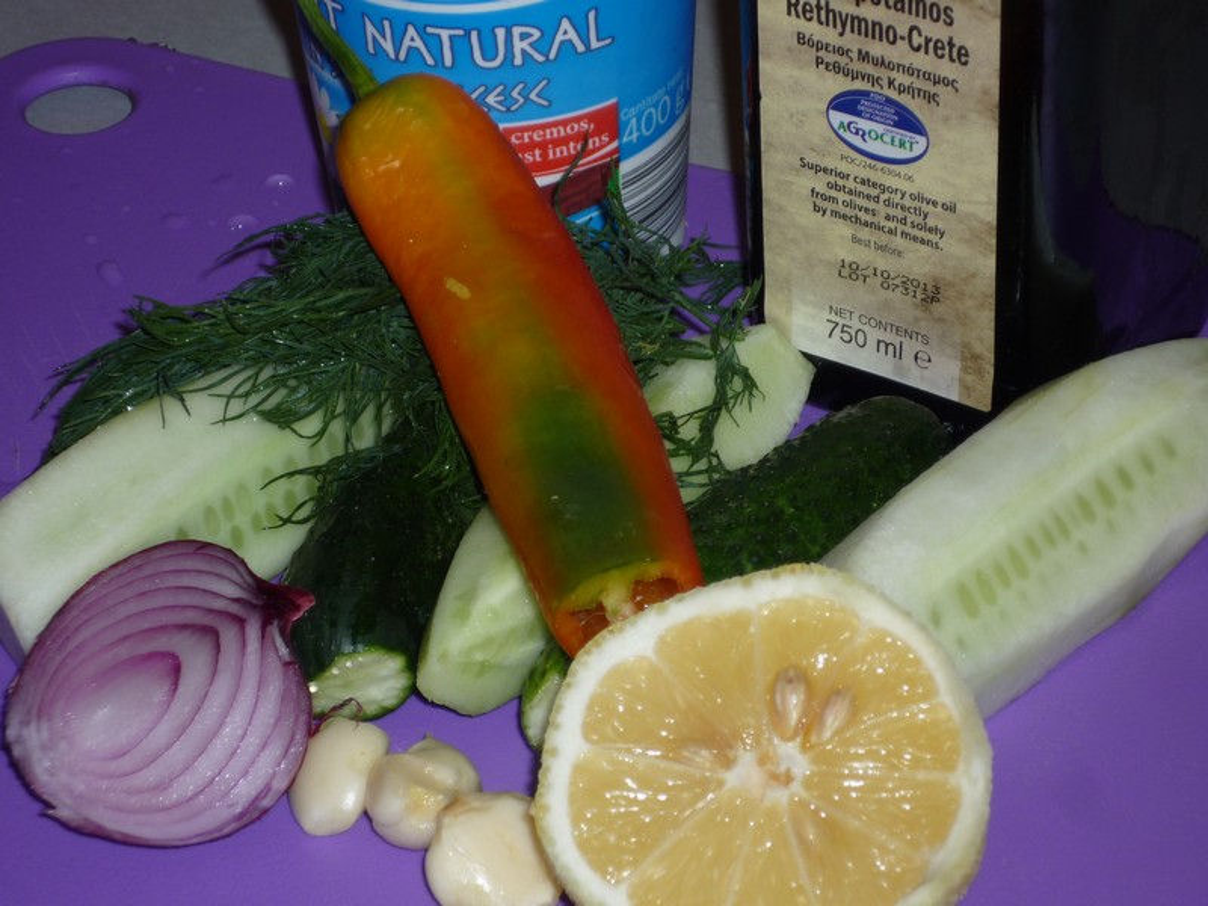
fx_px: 4188
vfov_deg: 12.3
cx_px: 604
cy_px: 453
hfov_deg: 16.4
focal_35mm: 120
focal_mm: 20.8
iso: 100
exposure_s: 1/60
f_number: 5.8
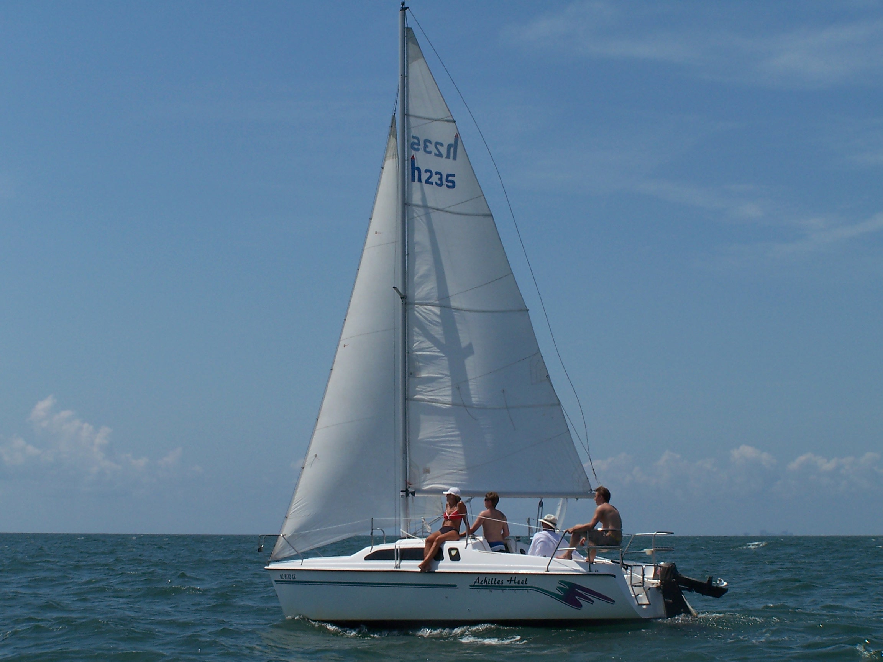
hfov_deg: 26.0
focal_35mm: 75
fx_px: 1913
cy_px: 331
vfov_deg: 19.6
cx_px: 442
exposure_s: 1/1000
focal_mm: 12.4
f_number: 6.3
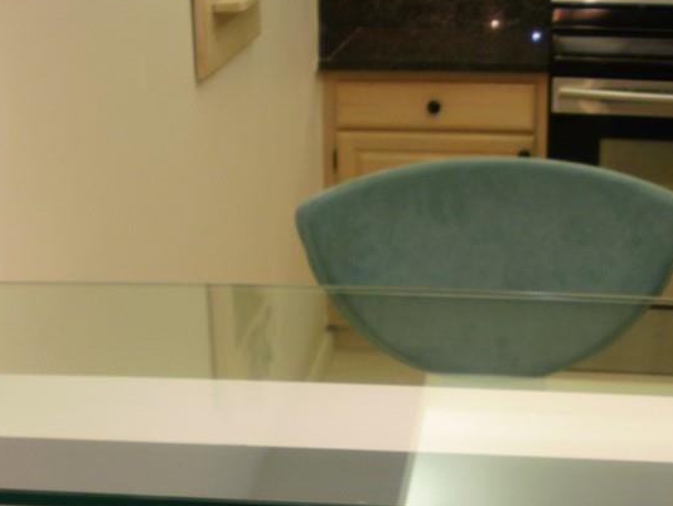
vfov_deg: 20.8
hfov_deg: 28.1
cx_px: 389
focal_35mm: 69
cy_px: 467
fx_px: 1342
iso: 125
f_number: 3.5
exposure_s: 1/30
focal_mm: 6.3
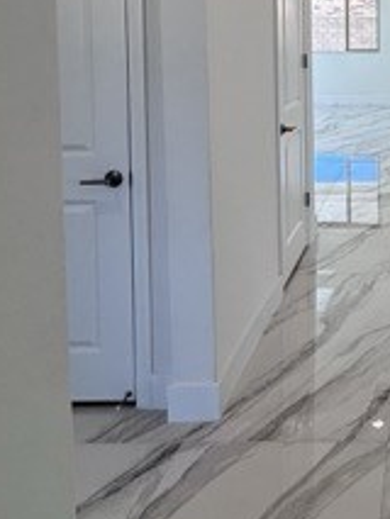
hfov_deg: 30.5
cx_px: 436
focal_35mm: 42
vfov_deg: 41.0
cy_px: 44
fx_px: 630
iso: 40
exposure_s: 1/120
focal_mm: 2.22
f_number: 2.2
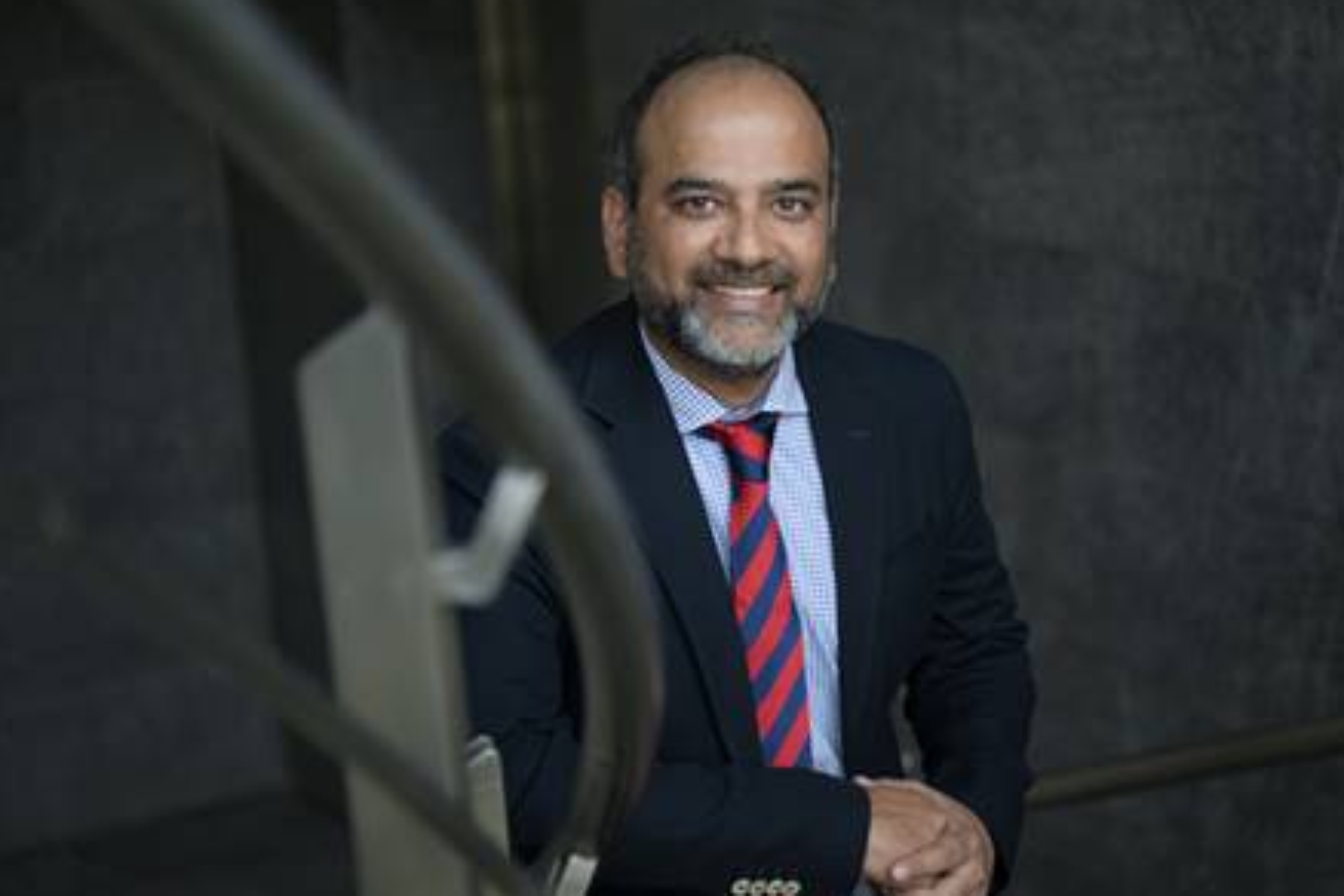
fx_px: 4293
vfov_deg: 11.9
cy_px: 473
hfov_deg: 17.8
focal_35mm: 115
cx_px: 724
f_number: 2.8
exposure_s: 1/100
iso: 200
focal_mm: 105
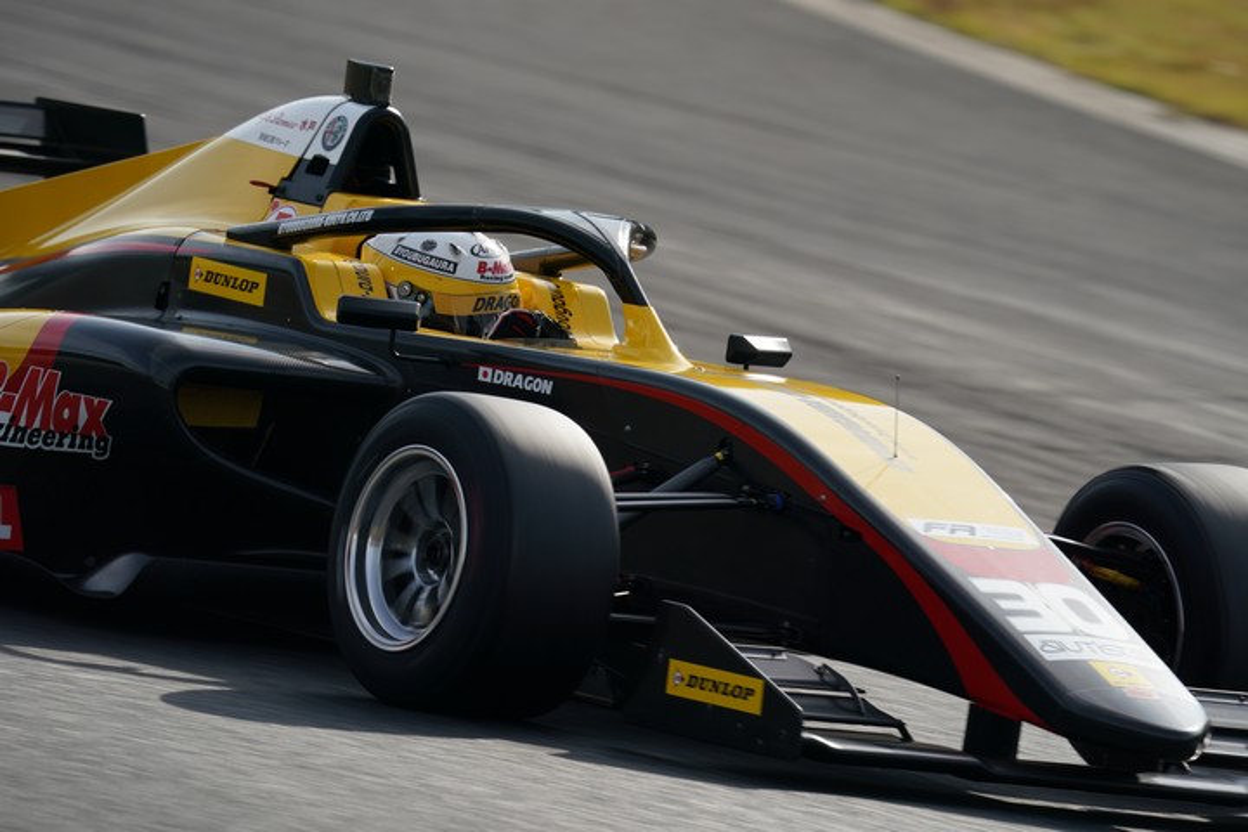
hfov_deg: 3.4
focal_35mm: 600
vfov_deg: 2.3
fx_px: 20798
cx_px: 624
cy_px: 416
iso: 200
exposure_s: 1/320
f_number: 10
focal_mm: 600
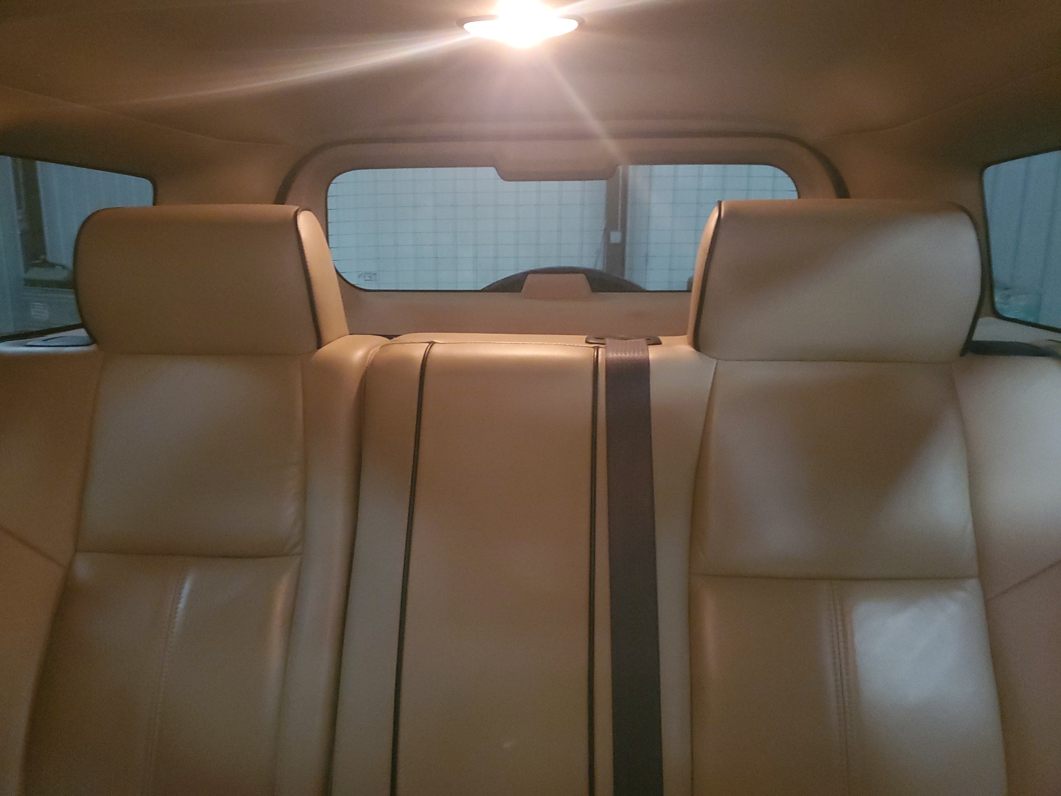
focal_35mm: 26
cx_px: 530
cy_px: 398
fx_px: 797
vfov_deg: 53.1
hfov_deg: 67.3
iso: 380
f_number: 1.5
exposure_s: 1/15
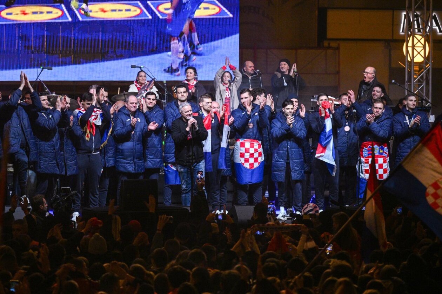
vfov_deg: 6.9
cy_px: 147
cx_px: 221
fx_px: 2455
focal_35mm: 200
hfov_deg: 10.3
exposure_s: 1/1250
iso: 3200
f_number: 3.5
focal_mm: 200
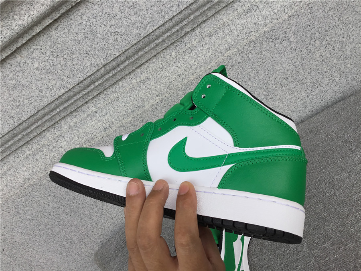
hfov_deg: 58.4
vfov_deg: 45.4
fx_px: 323
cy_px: 136
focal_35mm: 31
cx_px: 180
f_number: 2.4
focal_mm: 3.3
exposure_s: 1/314
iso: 25
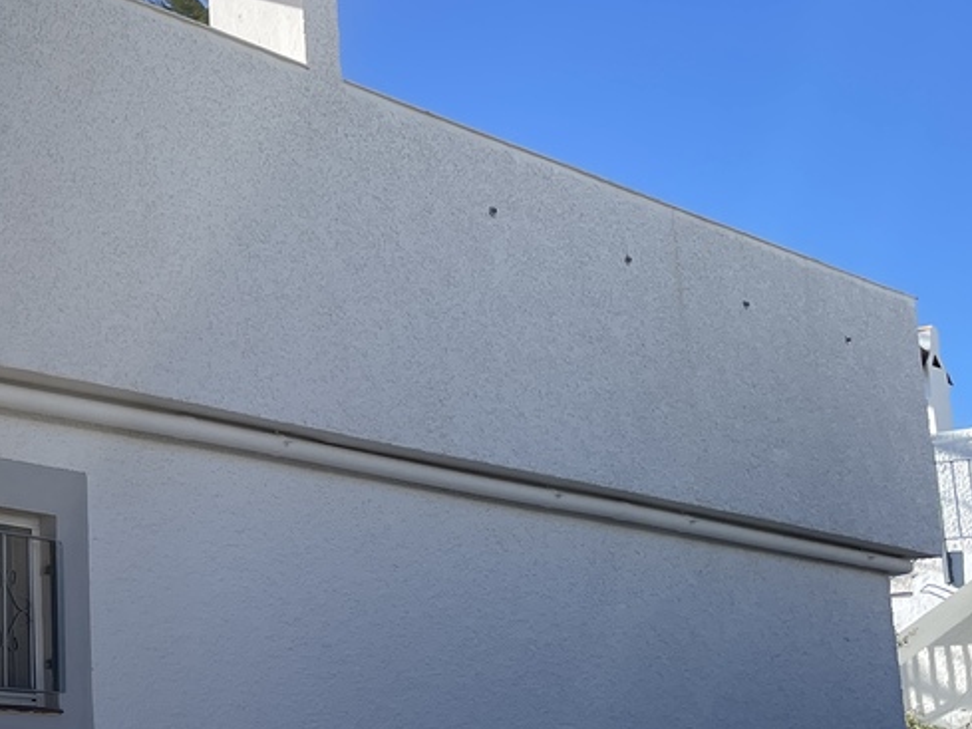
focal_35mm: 68
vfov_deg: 21.6
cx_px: -227
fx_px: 1910
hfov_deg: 25.3
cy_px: 413
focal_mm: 4.2
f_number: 1.6
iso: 32
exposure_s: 1/3861
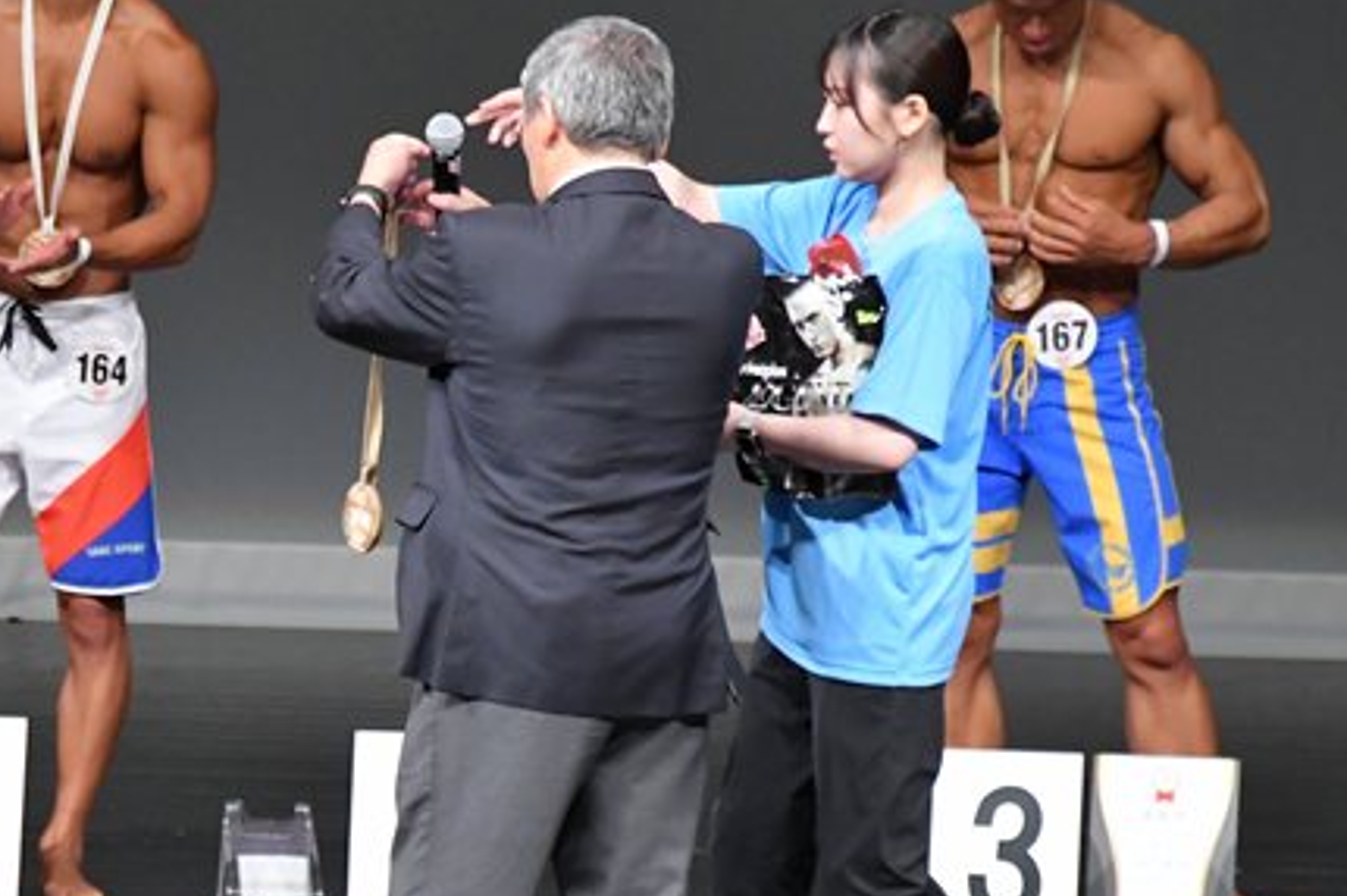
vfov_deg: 2.4
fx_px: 21236
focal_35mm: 568
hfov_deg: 3.6
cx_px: 180
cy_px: 642
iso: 5000
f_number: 5.6
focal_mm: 210
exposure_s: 1/400
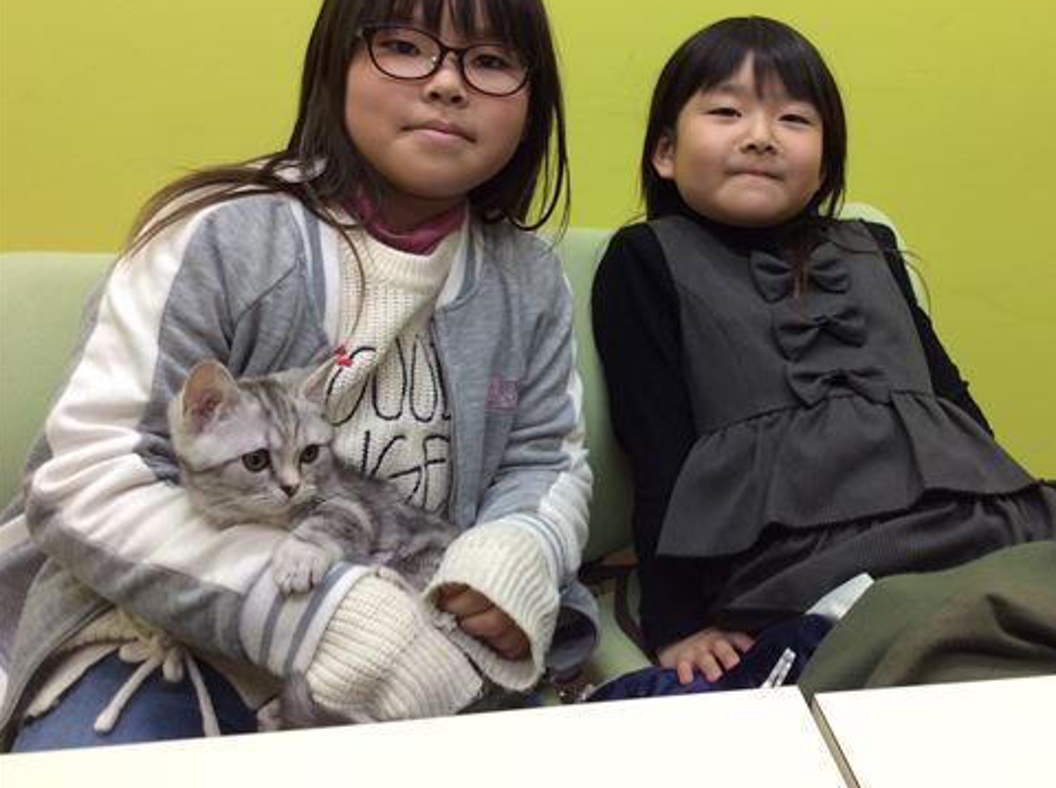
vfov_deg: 35.8
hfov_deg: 46.5
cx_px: 651
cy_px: 330
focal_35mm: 40
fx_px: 1218
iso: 40
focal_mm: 3.3
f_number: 2.4
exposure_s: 1/40
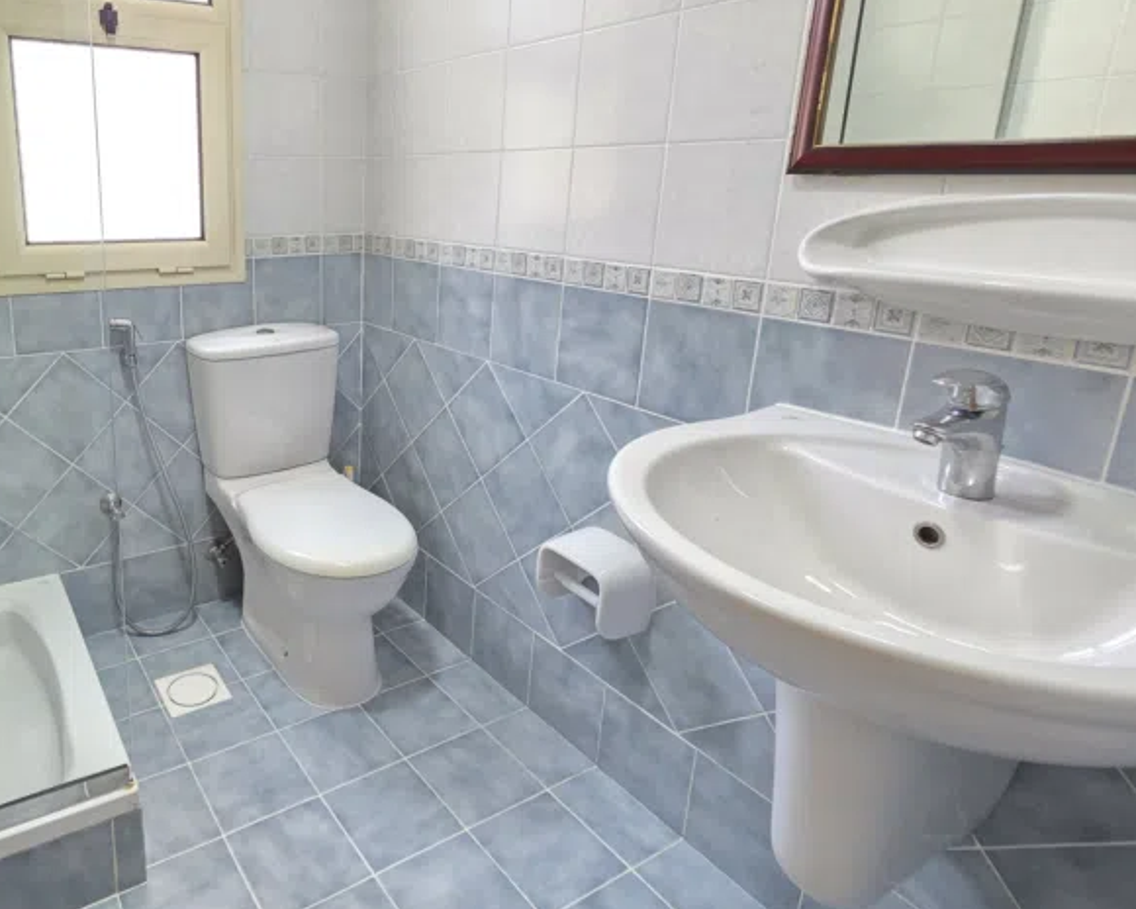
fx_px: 706
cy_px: 388
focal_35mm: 21
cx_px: 327
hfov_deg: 73.7
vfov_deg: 65.2
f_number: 1.9
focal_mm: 2.2
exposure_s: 1/50
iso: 200
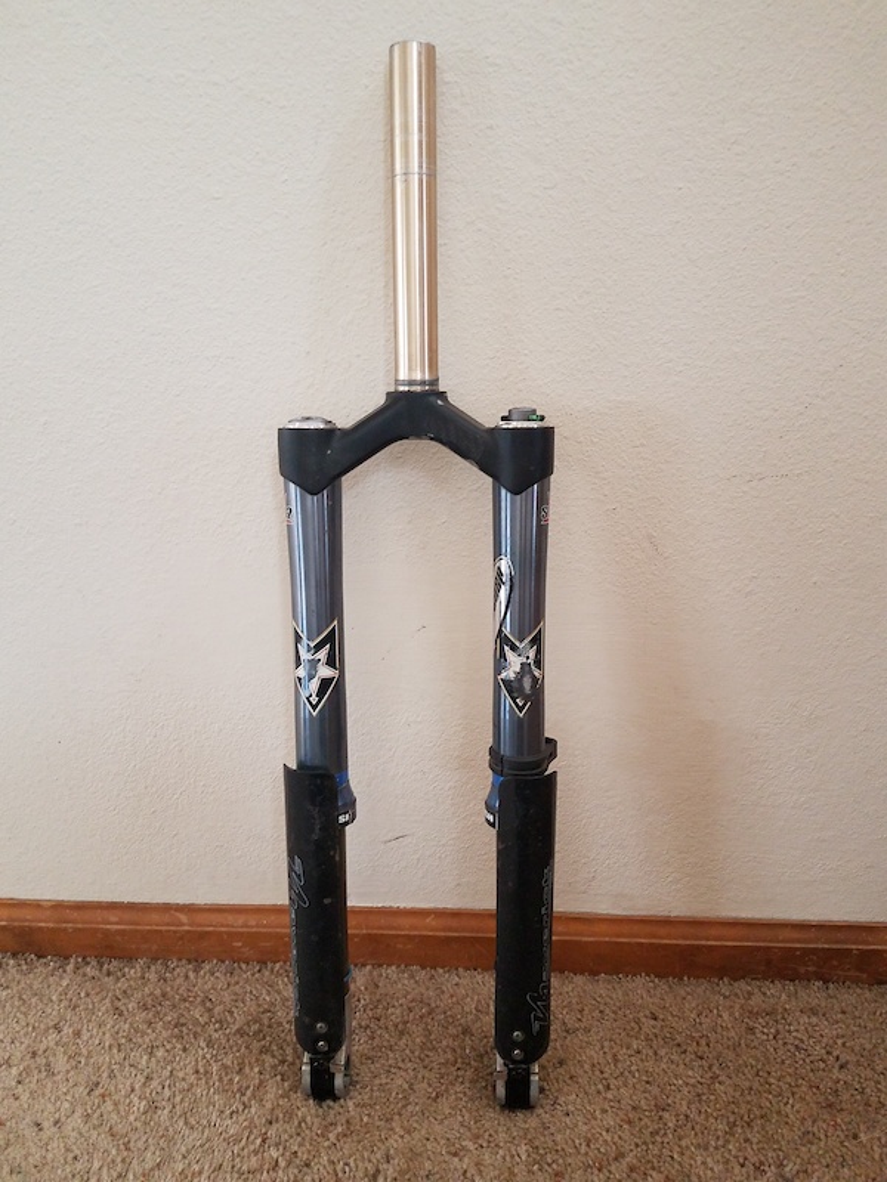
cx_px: 444
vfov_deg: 67.3
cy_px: 591
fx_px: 888
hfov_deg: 53.1
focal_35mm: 26
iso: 200
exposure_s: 1/14
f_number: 1.7
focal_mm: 4.2
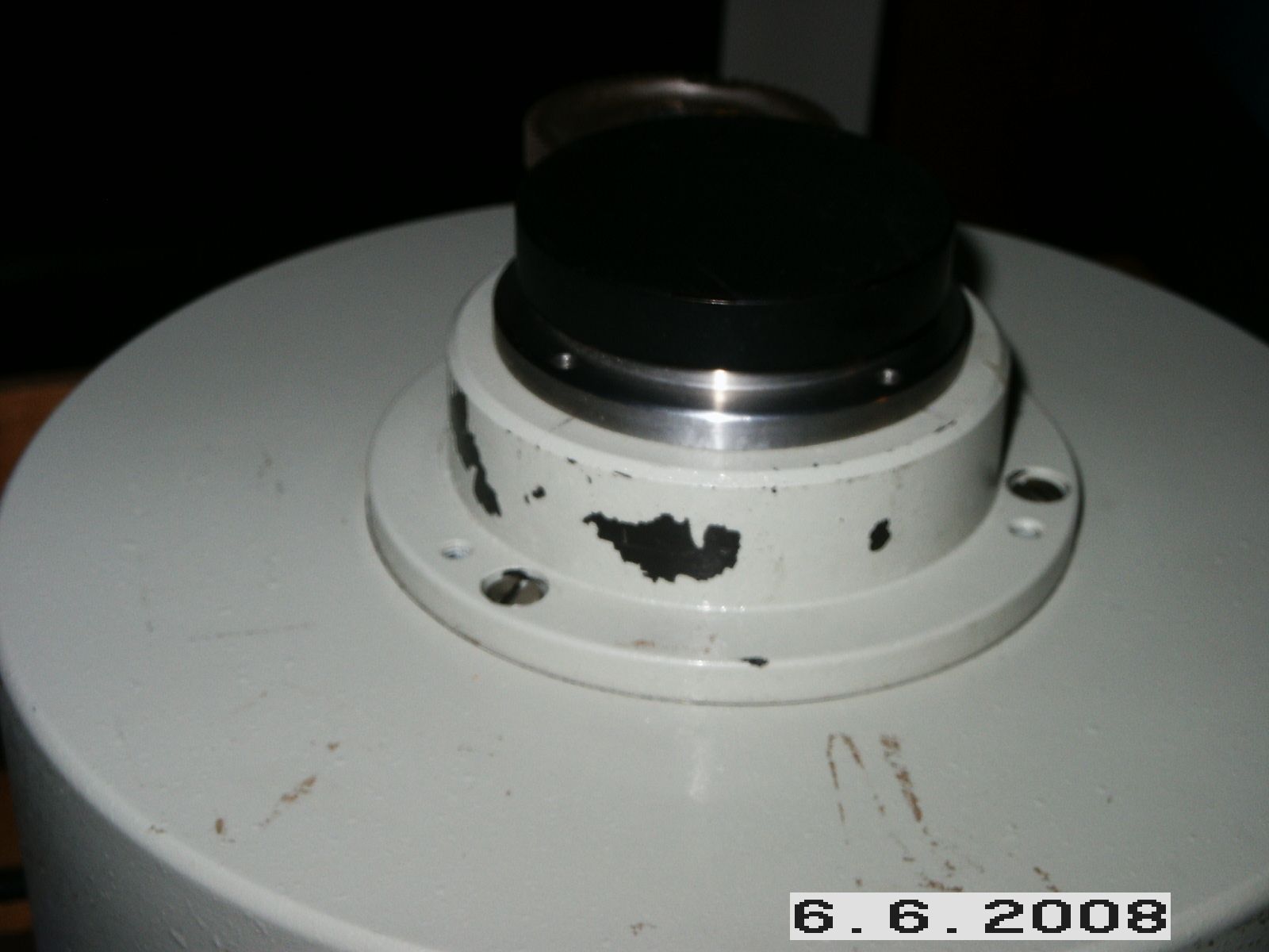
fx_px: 2859
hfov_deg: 25.0
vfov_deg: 18.9
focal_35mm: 78
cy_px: 476
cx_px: 634
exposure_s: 1/60
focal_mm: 15.5
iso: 64
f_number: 8
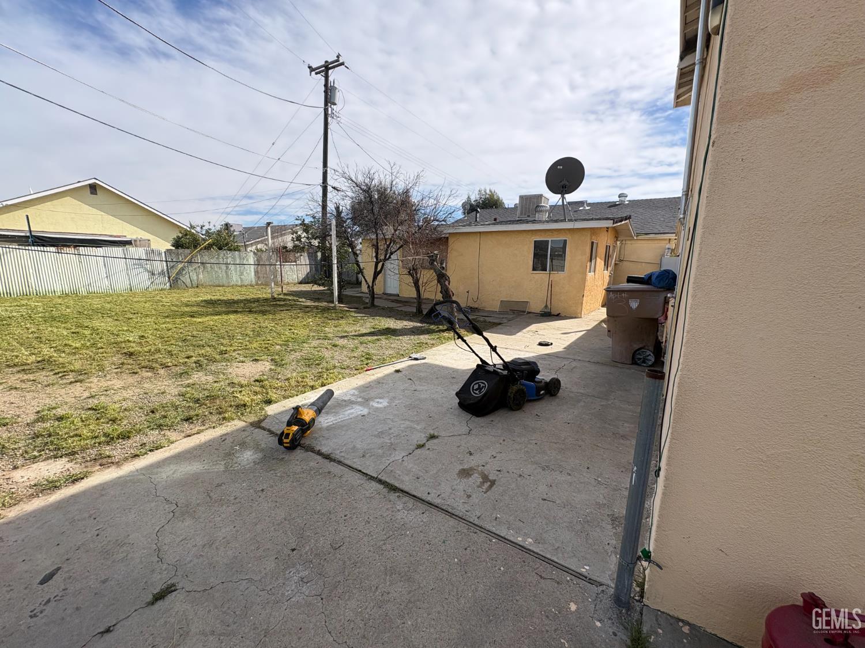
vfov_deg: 85.7
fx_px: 350
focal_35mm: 14
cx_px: 432
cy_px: 324
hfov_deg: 102.1
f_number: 2.2
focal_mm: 2.22
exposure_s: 1/1323
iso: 50
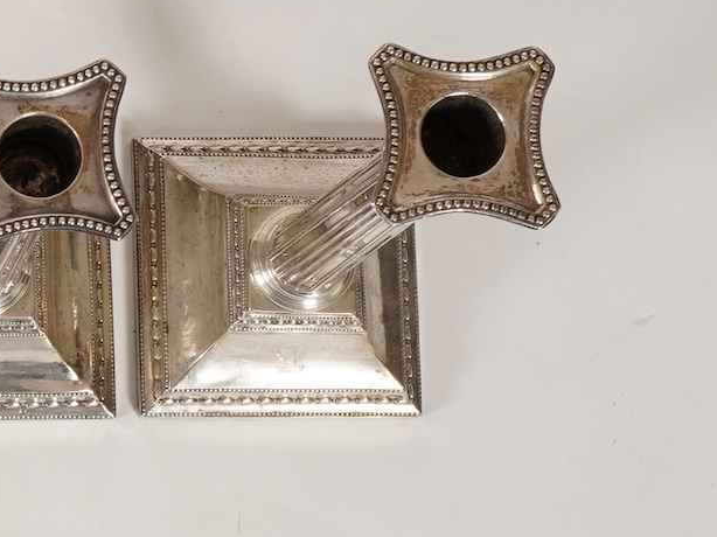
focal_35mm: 111
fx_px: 2298
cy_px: 246
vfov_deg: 13.3
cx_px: -182
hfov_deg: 16.8
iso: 400
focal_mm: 30
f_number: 22
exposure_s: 1/125
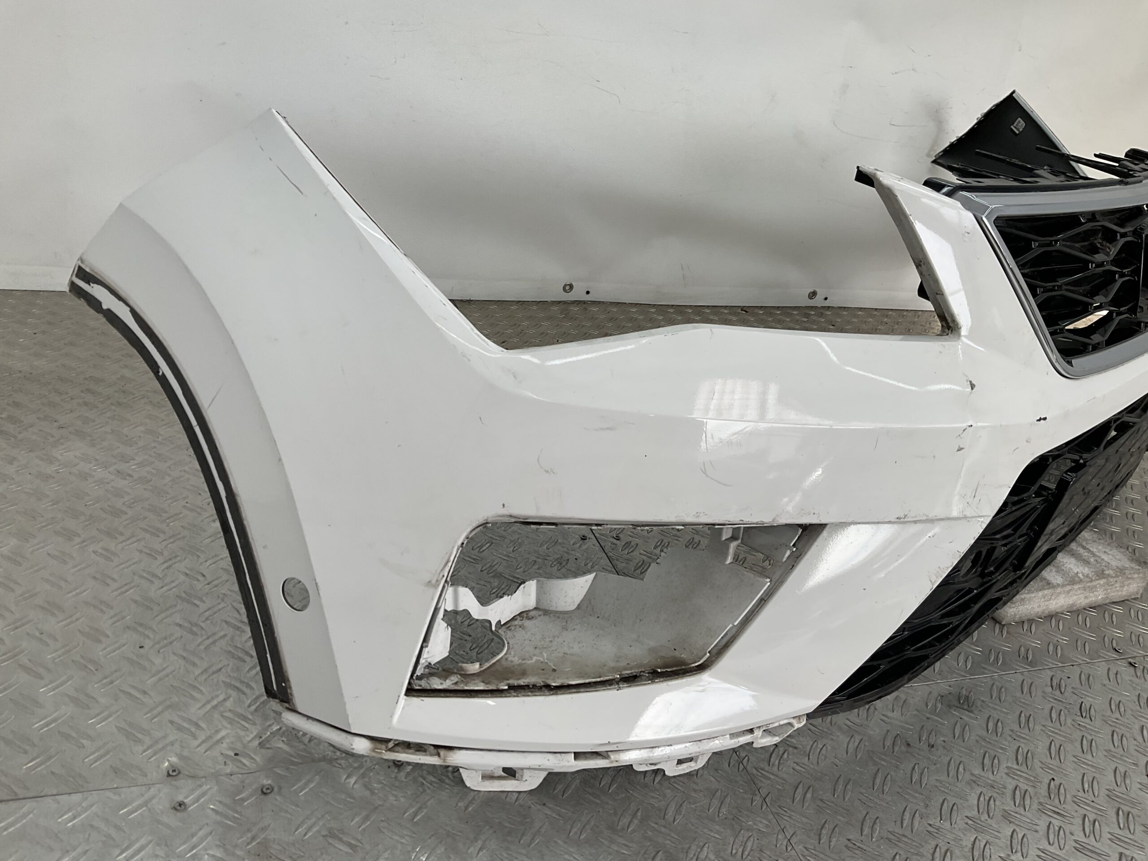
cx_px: 574
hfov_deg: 61.7
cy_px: 430
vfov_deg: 48.2
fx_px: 962
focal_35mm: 29
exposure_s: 1/305
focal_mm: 3
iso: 16
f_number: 1.8
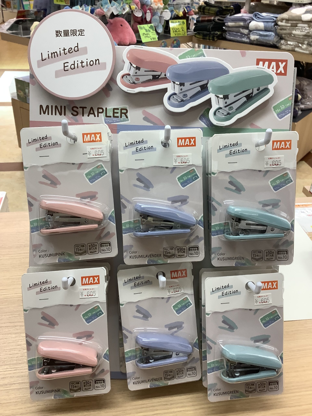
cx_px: 156
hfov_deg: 45.4
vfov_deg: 58.4
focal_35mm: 31
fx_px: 373
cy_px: 208
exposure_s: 1/60
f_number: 2.4
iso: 80
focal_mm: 3.3
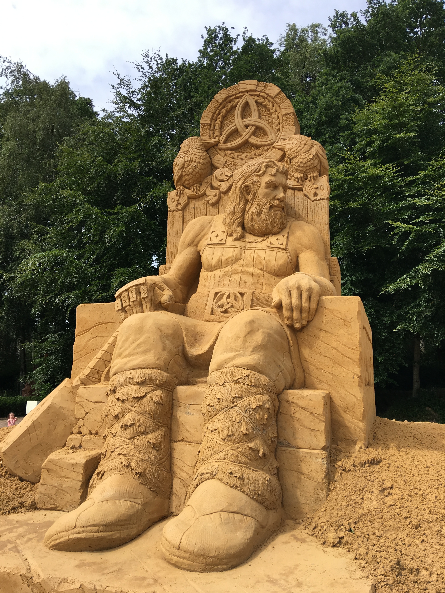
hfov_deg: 48.2
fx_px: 497
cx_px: 222
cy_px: 296
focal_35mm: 29
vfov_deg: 61.7
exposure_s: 1/1068
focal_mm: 4.15
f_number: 2.2
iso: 25
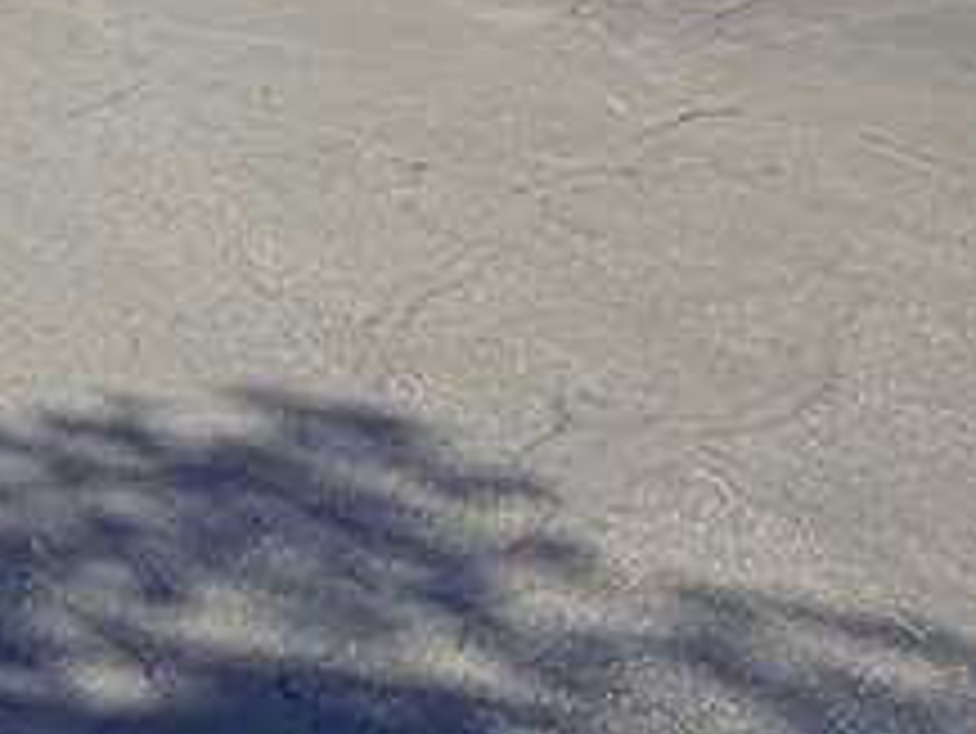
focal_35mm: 66
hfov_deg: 27.4
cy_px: -419
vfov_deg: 19.1
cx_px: -40
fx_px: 1862
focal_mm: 2.22
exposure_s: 1/2237
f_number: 2.2
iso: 50
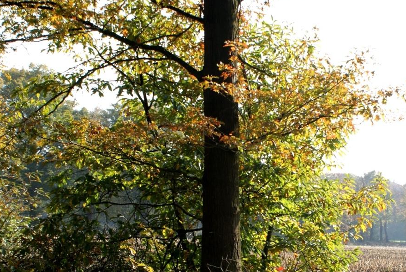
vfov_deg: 17.8
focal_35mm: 76
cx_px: 269
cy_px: 236
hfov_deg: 26.5
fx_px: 858
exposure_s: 1/80
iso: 100
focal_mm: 24
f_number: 9
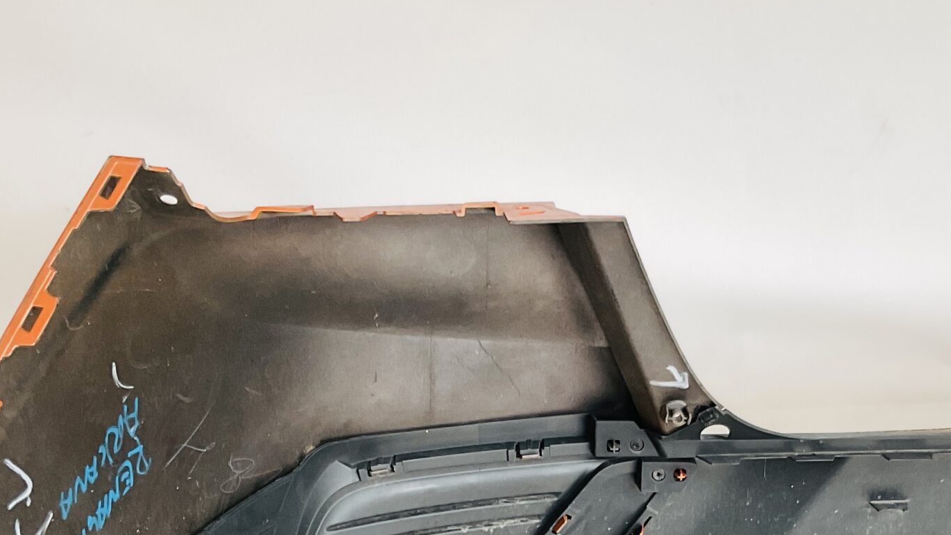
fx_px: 1488
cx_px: 623
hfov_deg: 35.2
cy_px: 607
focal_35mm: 59
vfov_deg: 19.4
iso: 64
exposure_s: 1/120
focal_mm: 3
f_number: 1.8
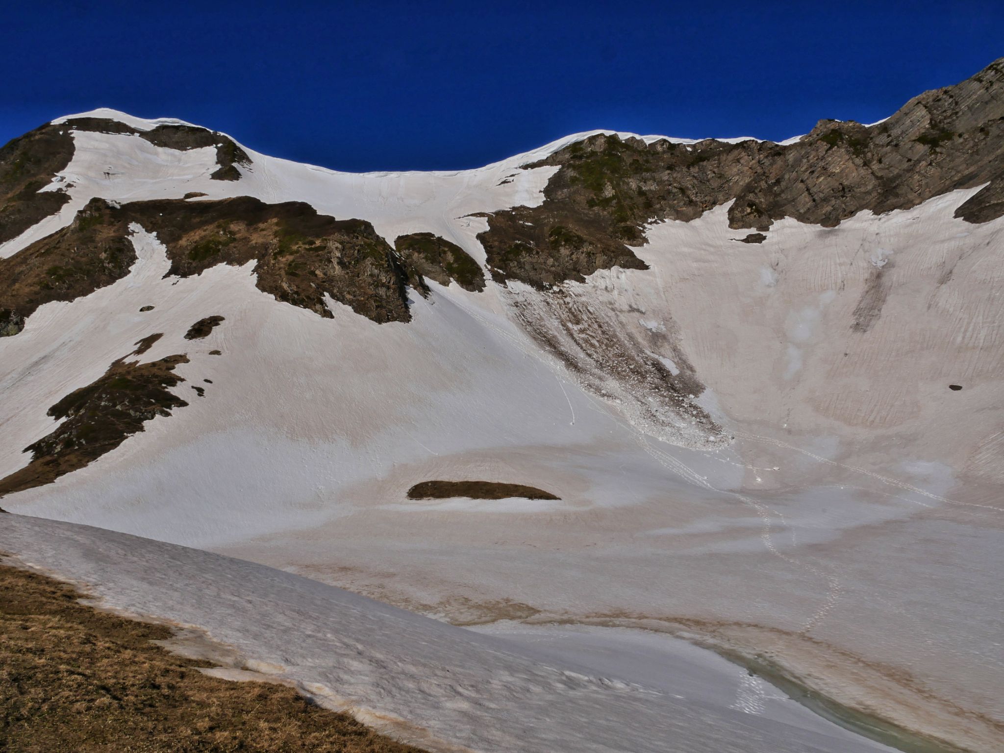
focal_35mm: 24
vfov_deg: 56.8
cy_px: 376
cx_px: 502
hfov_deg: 71.6
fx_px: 696
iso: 200
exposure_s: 1/800
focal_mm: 12
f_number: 14
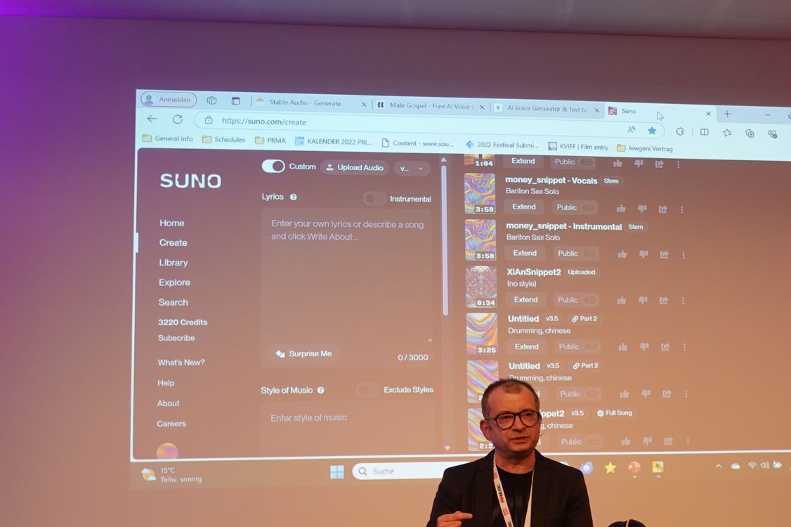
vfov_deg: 22.9
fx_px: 1274
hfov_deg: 33.7
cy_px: 446
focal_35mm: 58
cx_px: 602
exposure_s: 1/60
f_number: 2.8
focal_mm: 13.08
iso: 320
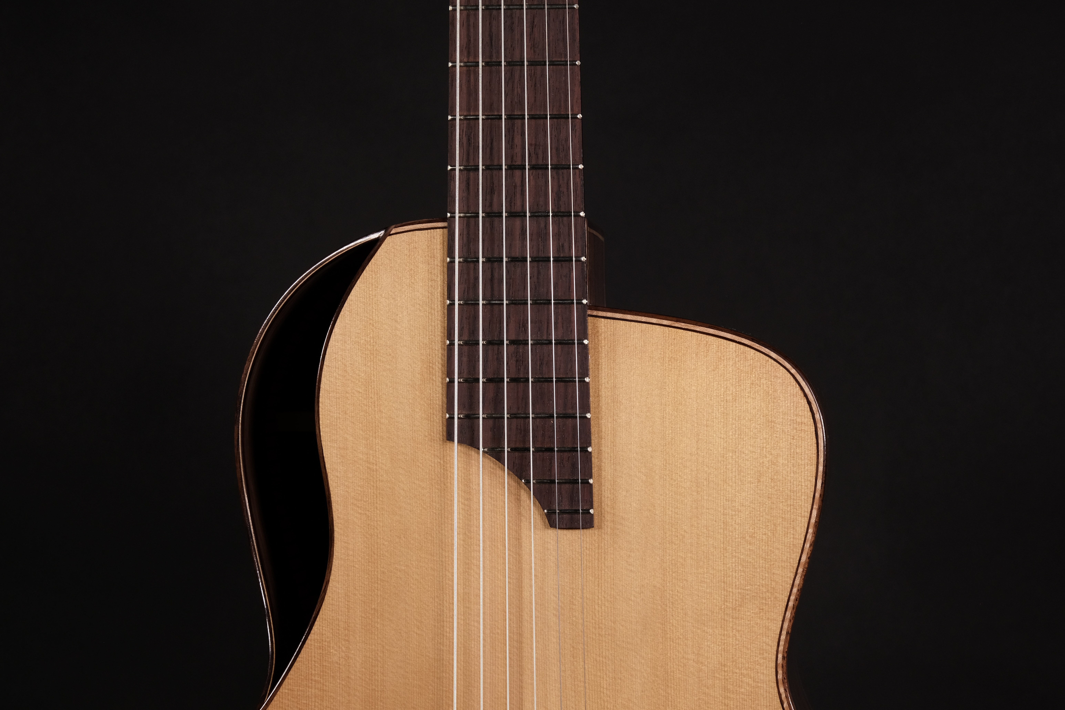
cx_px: 534
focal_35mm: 121
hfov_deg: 16.9
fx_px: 3579
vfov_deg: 11.3
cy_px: 355
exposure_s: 1/60
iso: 800
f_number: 8
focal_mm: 80
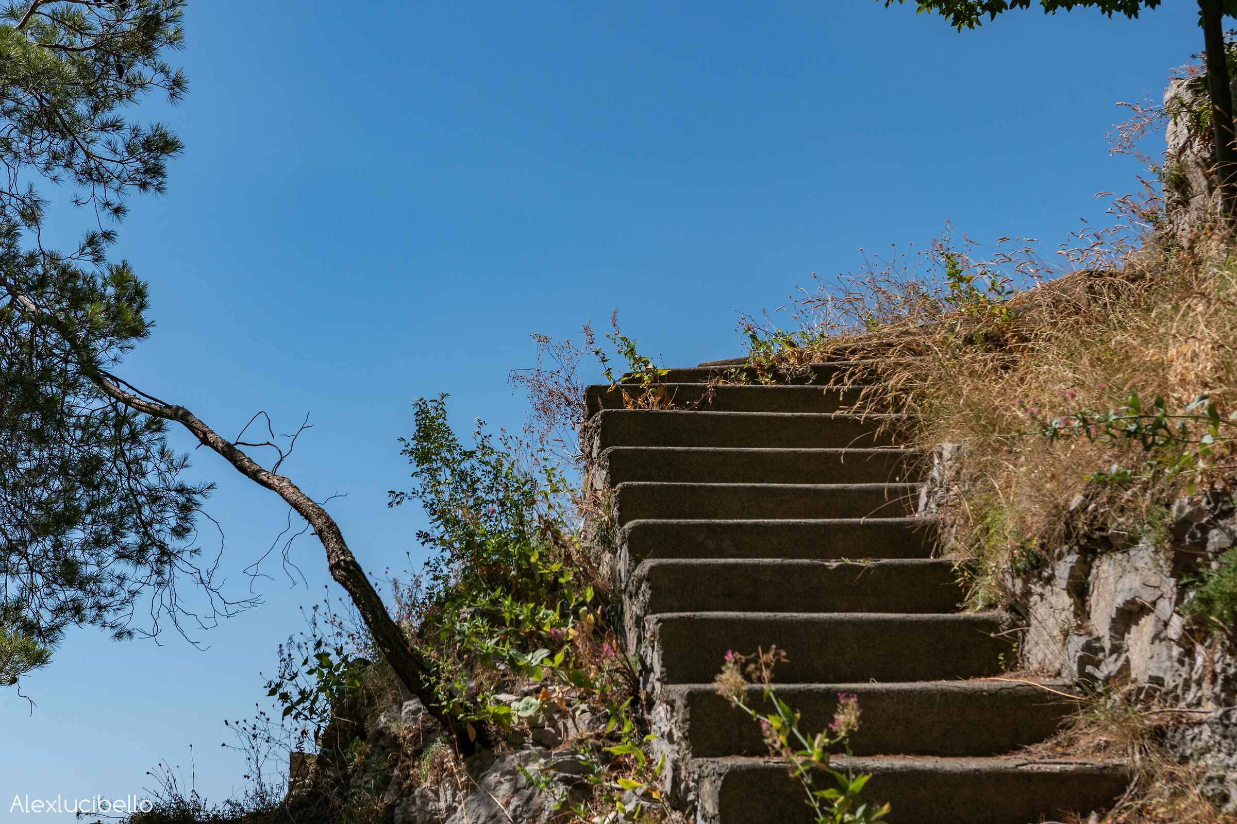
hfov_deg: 37.9
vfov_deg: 25.8
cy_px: 412
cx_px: 618
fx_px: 1804
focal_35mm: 52
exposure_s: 1/640
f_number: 8
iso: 100
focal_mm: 35
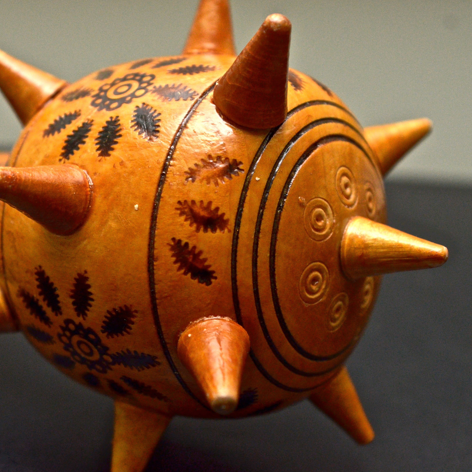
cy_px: 235
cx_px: 169
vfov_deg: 31.6
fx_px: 833
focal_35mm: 54
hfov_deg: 31.5
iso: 800
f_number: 5.6
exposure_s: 1/160
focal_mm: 28
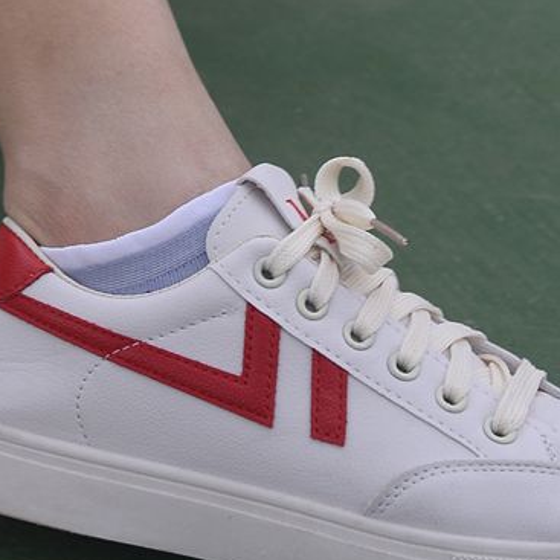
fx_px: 3111
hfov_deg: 10.1
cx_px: -104
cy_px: -626
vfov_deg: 9.5
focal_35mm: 170
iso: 125
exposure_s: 1/640
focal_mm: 35
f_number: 5.6
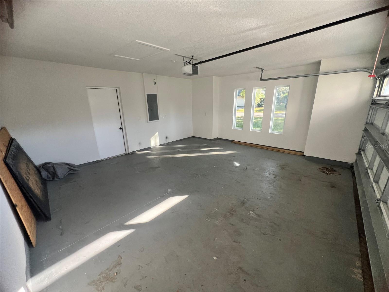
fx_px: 146
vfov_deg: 89.9
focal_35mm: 13
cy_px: 146
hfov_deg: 106.2
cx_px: 194
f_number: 1.8
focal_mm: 1.57
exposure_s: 1/99
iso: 80
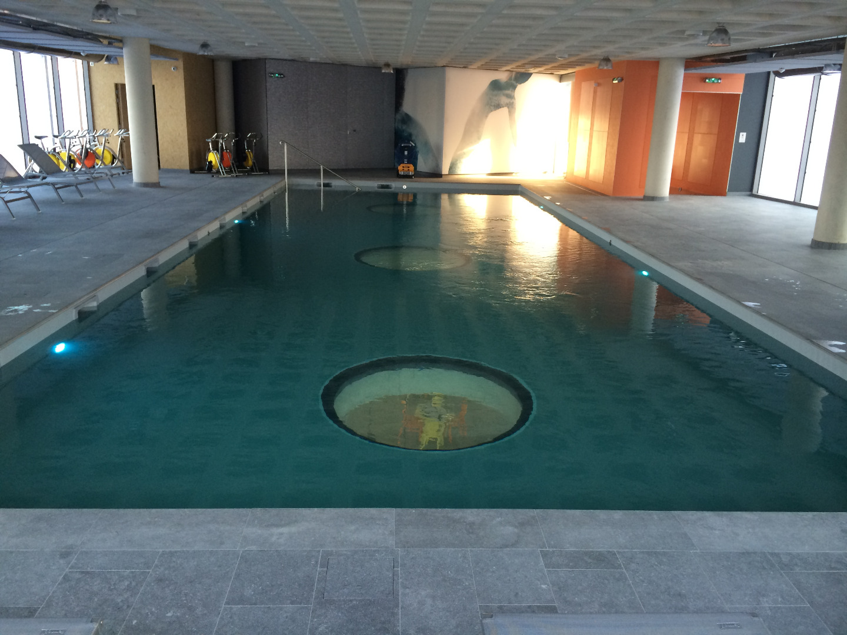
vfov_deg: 46.8
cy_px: 318
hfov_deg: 60.0
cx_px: 424
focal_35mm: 30
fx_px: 734
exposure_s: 1/30
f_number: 2.2
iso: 50
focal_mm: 4.12
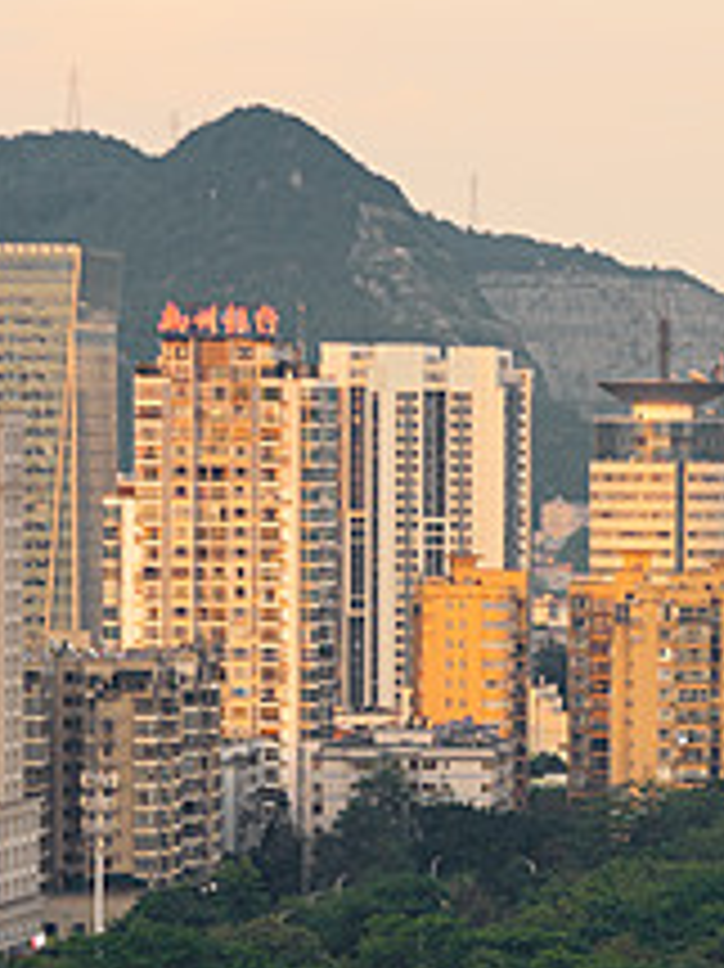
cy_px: 932
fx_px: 8486
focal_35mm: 304
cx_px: 522
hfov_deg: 4.9
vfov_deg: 6.5
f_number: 9
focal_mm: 85
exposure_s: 1/25
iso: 100
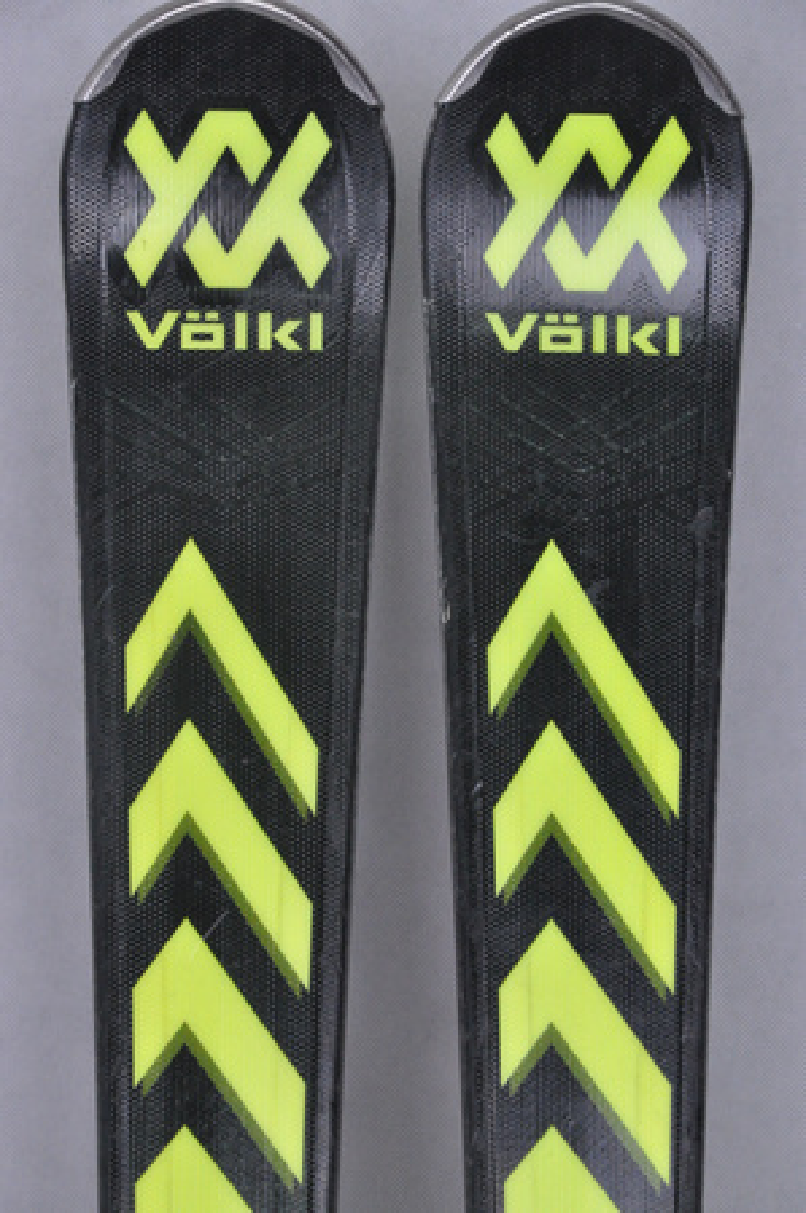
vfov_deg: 13.1
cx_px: 403
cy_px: 606
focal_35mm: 158
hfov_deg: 8.7
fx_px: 5301
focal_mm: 105
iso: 3200
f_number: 9.5
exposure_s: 1/125
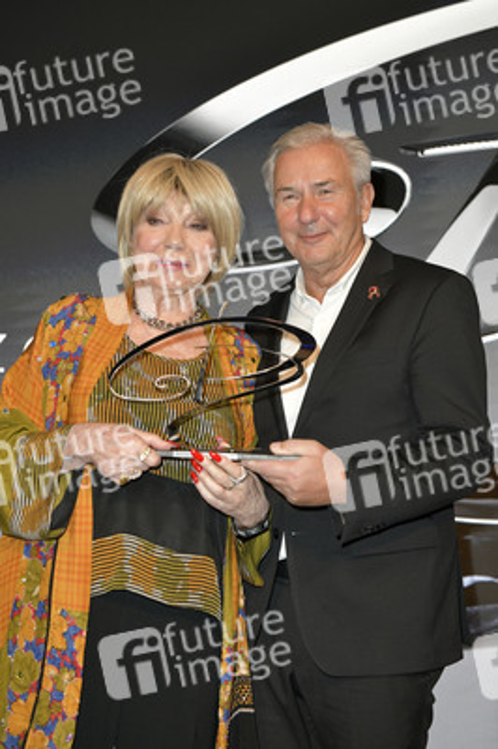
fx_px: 1039
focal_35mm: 50
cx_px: 249
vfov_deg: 39.6
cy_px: 374
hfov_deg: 26.9
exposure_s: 1/250
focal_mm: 50
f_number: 5.6
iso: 1600
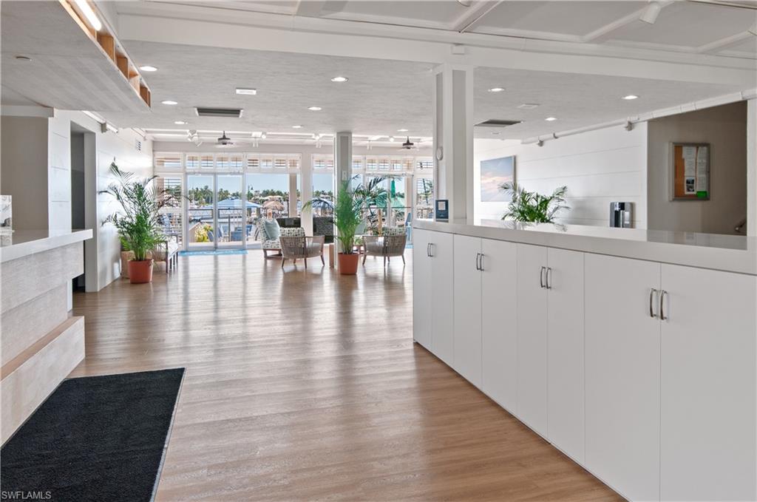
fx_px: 504
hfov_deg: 73.8
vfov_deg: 53.0
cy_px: 251
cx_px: 378
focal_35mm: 24
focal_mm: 16
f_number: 9
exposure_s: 1/5
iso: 200
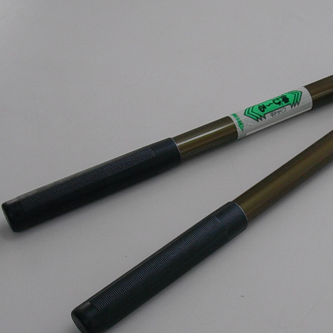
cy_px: 170
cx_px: 253
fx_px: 729
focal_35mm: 67
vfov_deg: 25.7
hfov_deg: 25.4
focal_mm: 6.7
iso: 70
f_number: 2.9
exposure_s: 1/46.5
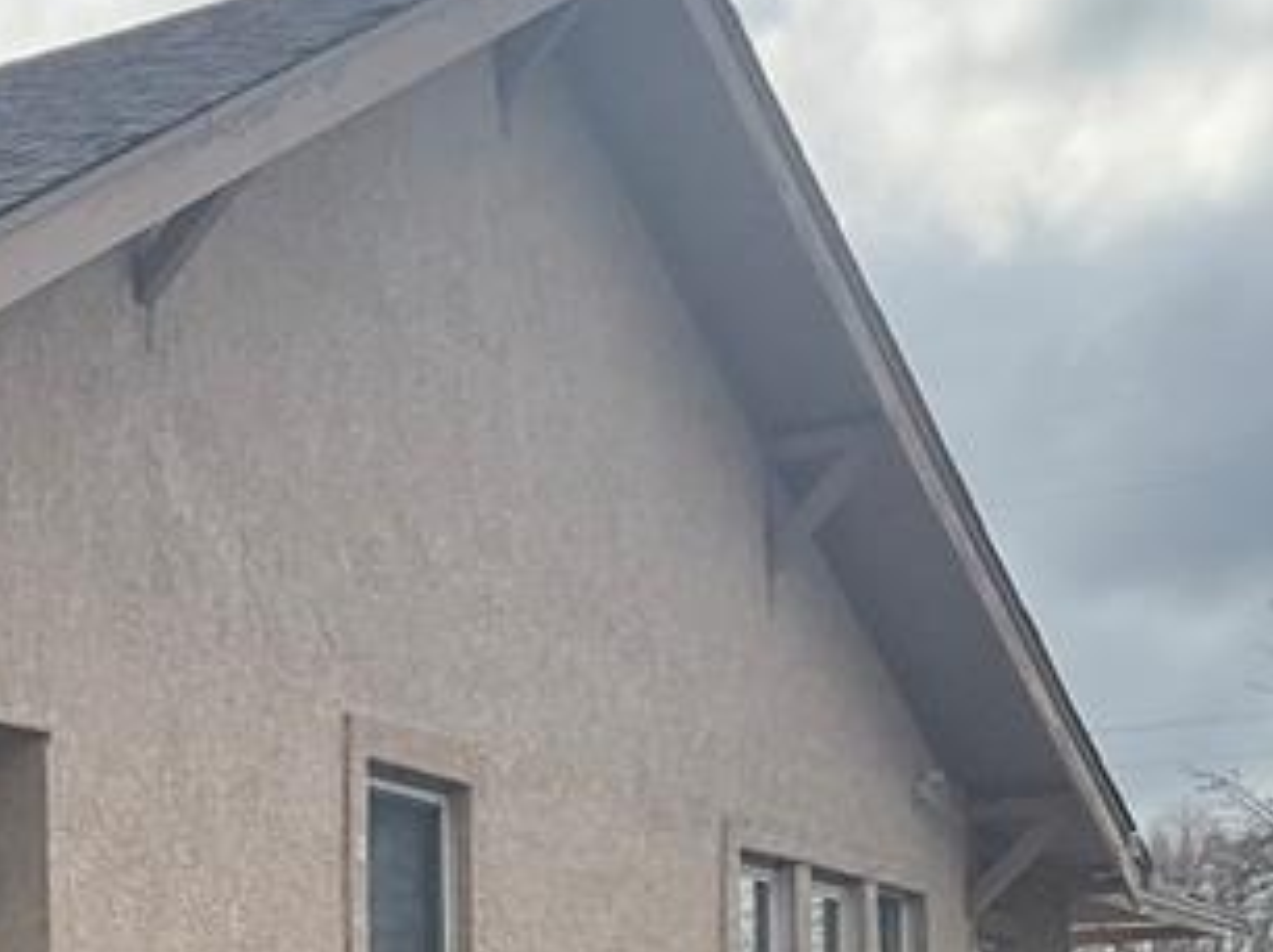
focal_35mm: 97
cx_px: -187
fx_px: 3564
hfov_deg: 19.3
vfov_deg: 14.6
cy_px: 1195
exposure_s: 1/1451
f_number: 1.8
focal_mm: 3
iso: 25
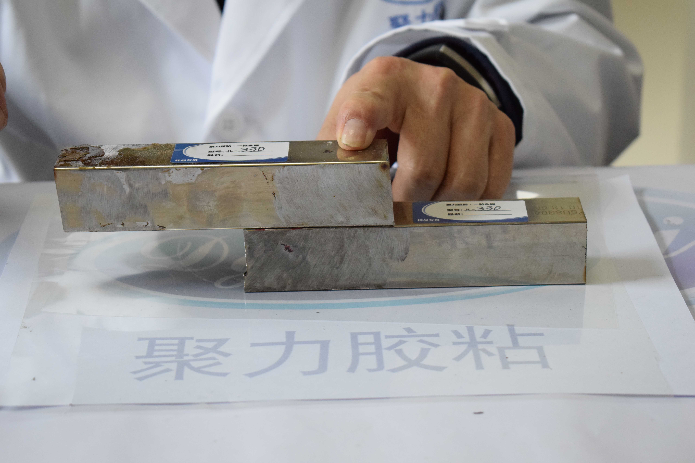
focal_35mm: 82
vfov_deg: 16.6
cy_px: 232
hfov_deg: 24.6
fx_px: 1593
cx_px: 348
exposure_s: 1/320
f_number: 5.6
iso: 3200
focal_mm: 55
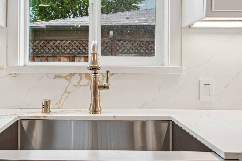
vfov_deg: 37.6
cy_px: 61
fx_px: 235
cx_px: 95
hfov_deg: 54.0
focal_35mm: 35
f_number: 8
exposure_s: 1/90
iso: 400
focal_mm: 28
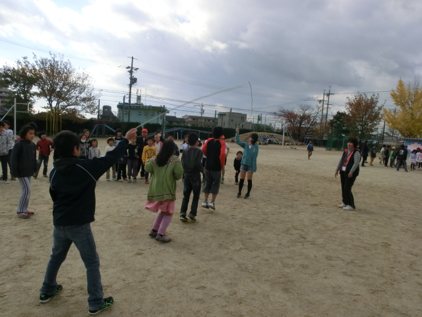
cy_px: 158
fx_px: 293
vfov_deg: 56.8
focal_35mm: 24
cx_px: 211
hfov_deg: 71.6
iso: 80
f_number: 7.9
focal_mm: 4.24
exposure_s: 1/200
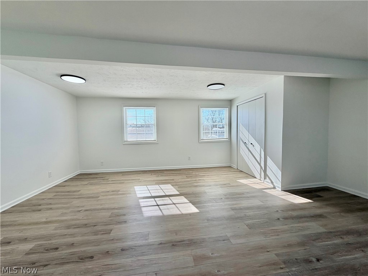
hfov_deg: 102.1
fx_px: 149
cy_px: 138
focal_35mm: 14
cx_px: 184
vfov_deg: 85.7
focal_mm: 2.22
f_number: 2.2
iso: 50
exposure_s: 1/212
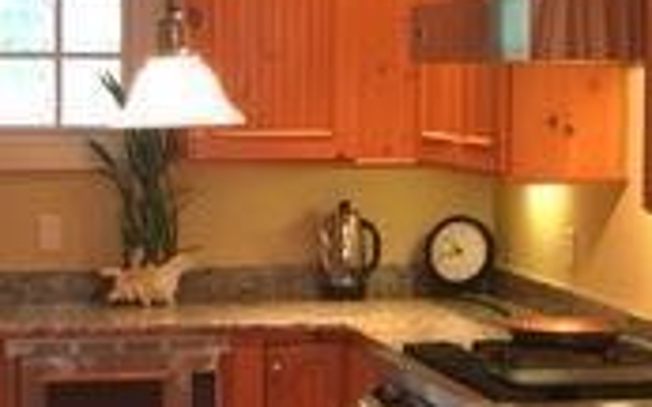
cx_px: 181
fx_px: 2025
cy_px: 249
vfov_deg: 11.5
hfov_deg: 18.2
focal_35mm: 114
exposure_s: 1/30
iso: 125
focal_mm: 4.15
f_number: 2.2
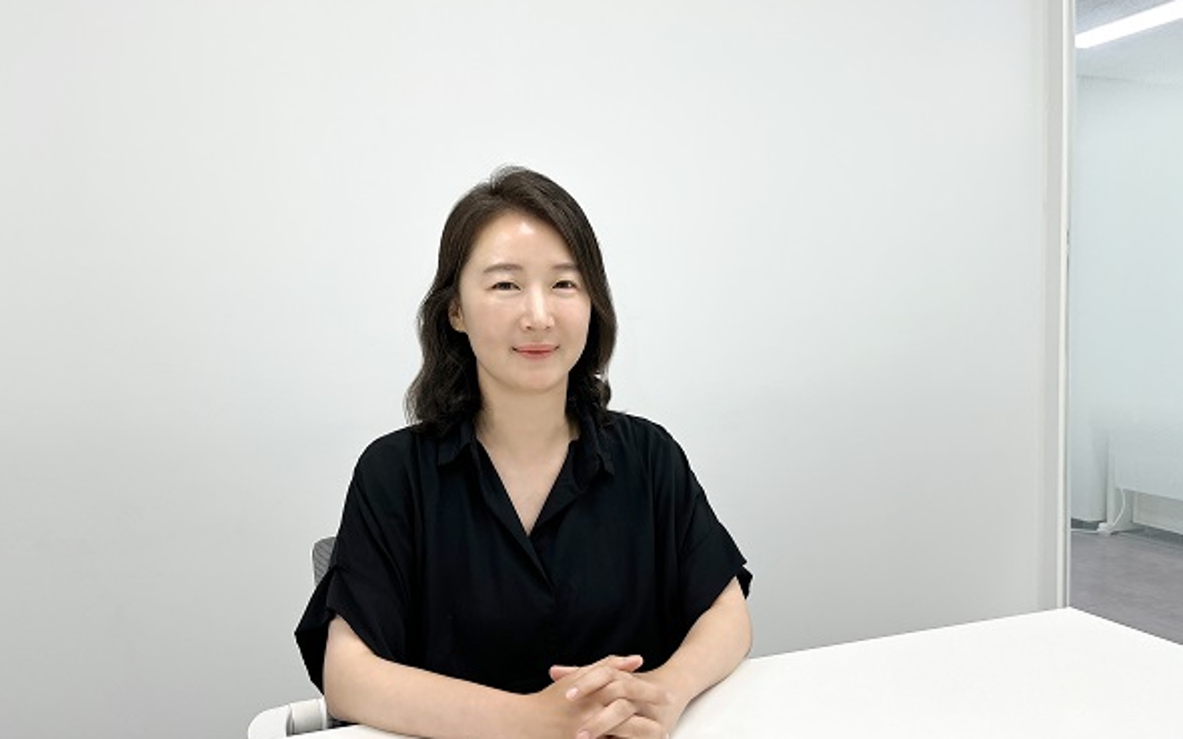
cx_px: 586
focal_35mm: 28
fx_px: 902
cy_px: 397
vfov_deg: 44.5
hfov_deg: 66.5
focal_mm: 5.1
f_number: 1.6
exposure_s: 1/120
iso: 64
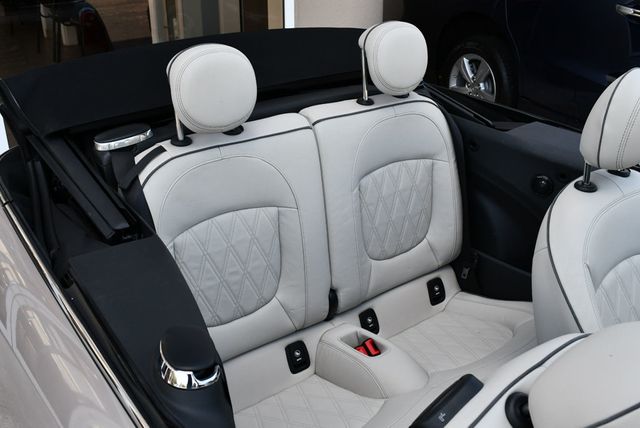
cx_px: 320
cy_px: 214
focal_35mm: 36
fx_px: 641
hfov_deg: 53.1
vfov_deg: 36.9
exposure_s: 1/250
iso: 250
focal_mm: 18
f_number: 5.6
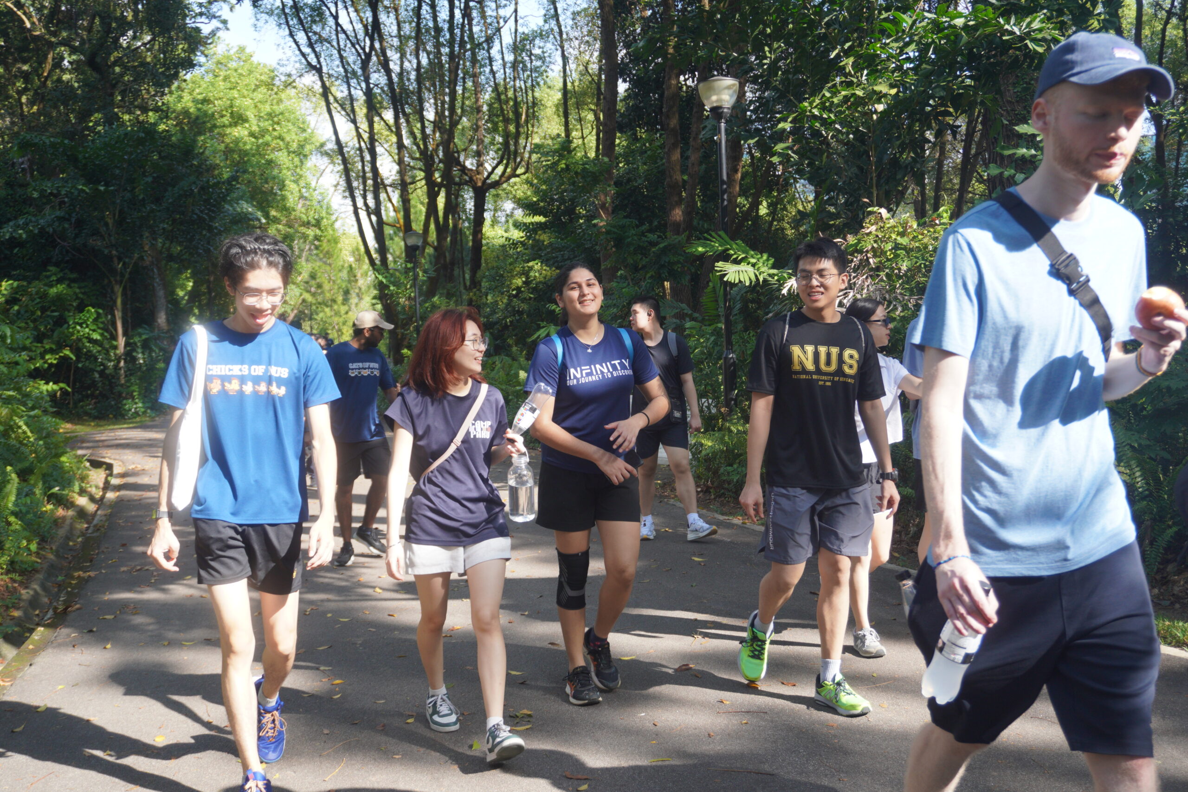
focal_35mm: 36
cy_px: 396
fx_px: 1188
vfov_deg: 36.9
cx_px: 594
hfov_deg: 53.1
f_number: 4.5
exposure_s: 1/400
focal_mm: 24
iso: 200
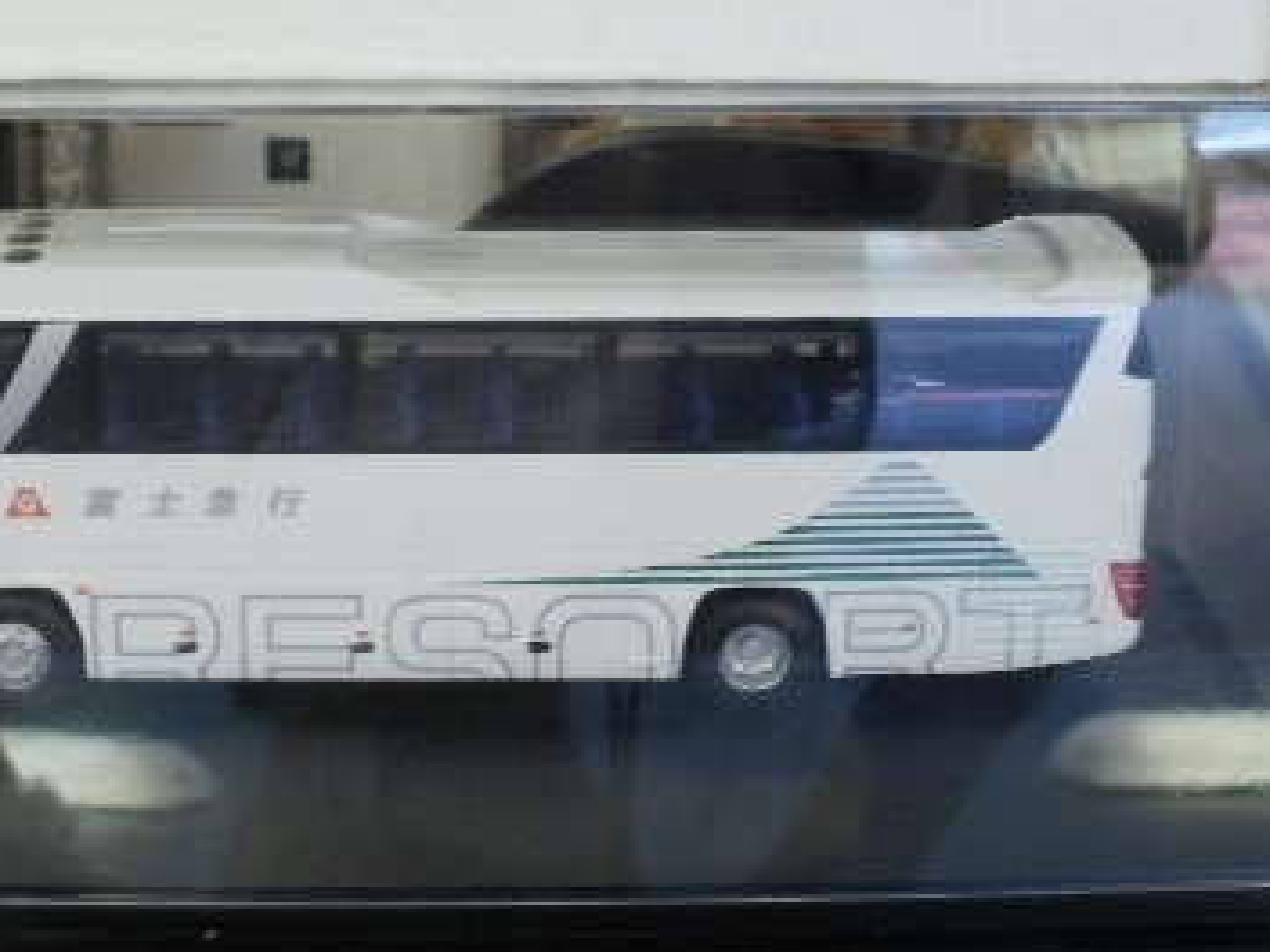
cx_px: 426
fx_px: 2935
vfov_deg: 18.3
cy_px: 220
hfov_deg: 24.3
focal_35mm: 80
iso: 125
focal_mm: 7.7
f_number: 4
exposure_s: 1/15
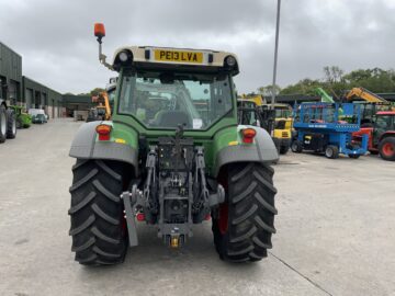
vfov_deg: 48.2
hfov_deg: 61.7
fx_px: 331
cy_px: 148
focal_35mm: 29
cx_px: 198
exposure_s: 1/1250
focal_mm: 3
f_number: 1.8
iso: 16
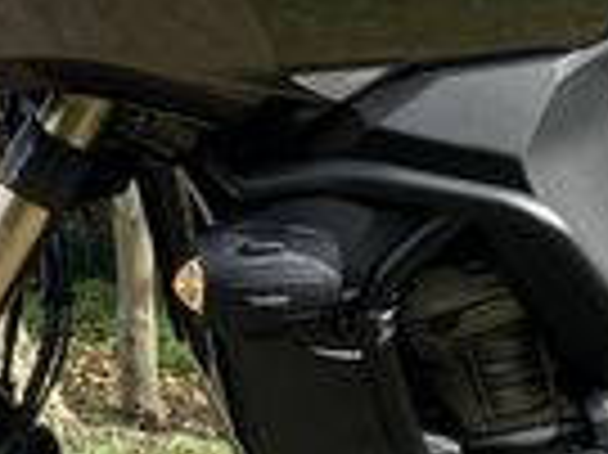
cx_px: 676
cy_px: 207
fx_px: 2334
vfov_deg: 11.1
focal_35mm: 133
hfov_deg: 14.5
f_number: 1.8
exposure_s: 1/522
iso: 32
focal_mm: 3.99
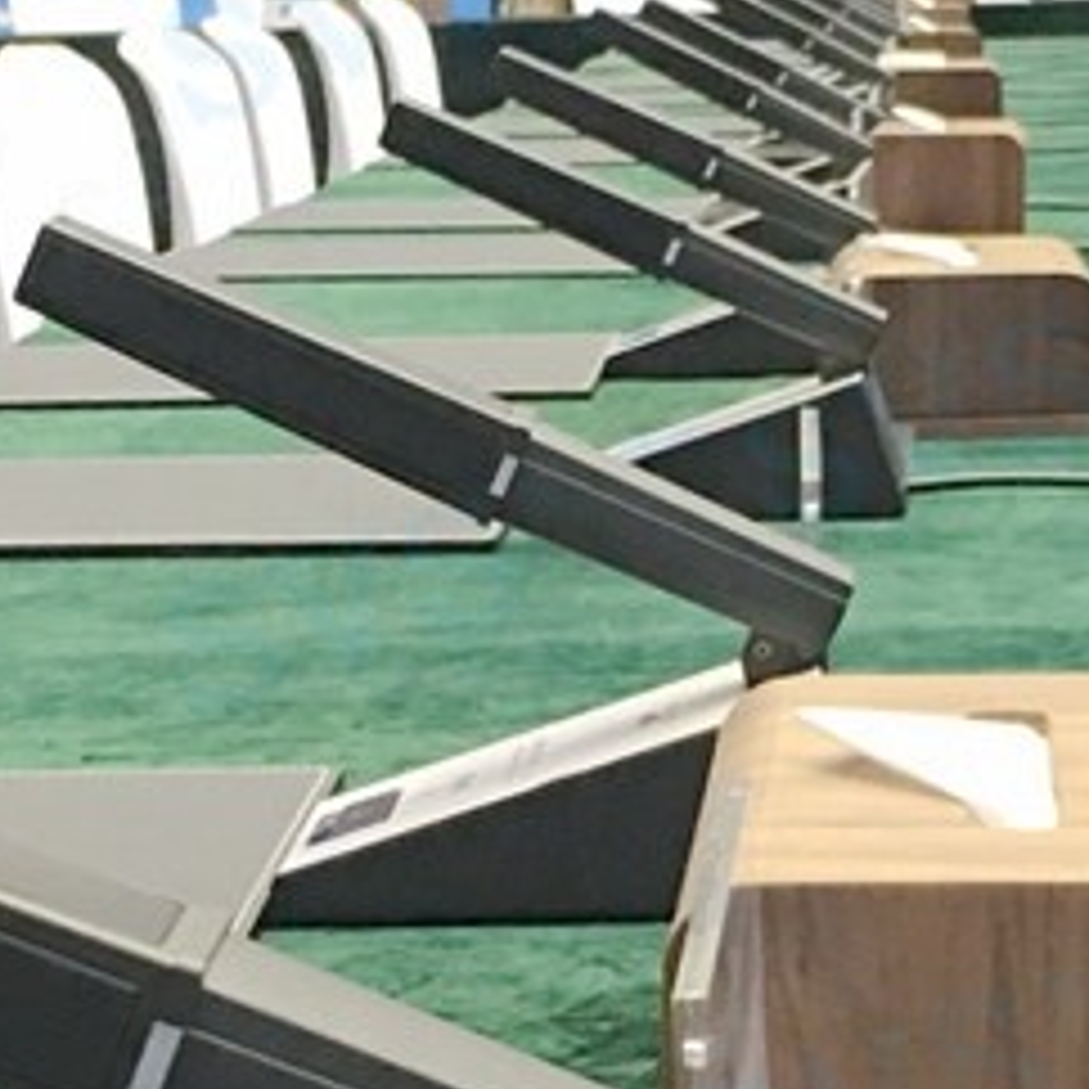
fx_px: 5019
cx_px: 711
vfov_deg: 12.3
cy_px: 947
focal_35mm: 141
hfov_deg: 12.4
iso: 80
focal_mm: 4.15
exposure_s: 1/17
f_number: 2.2
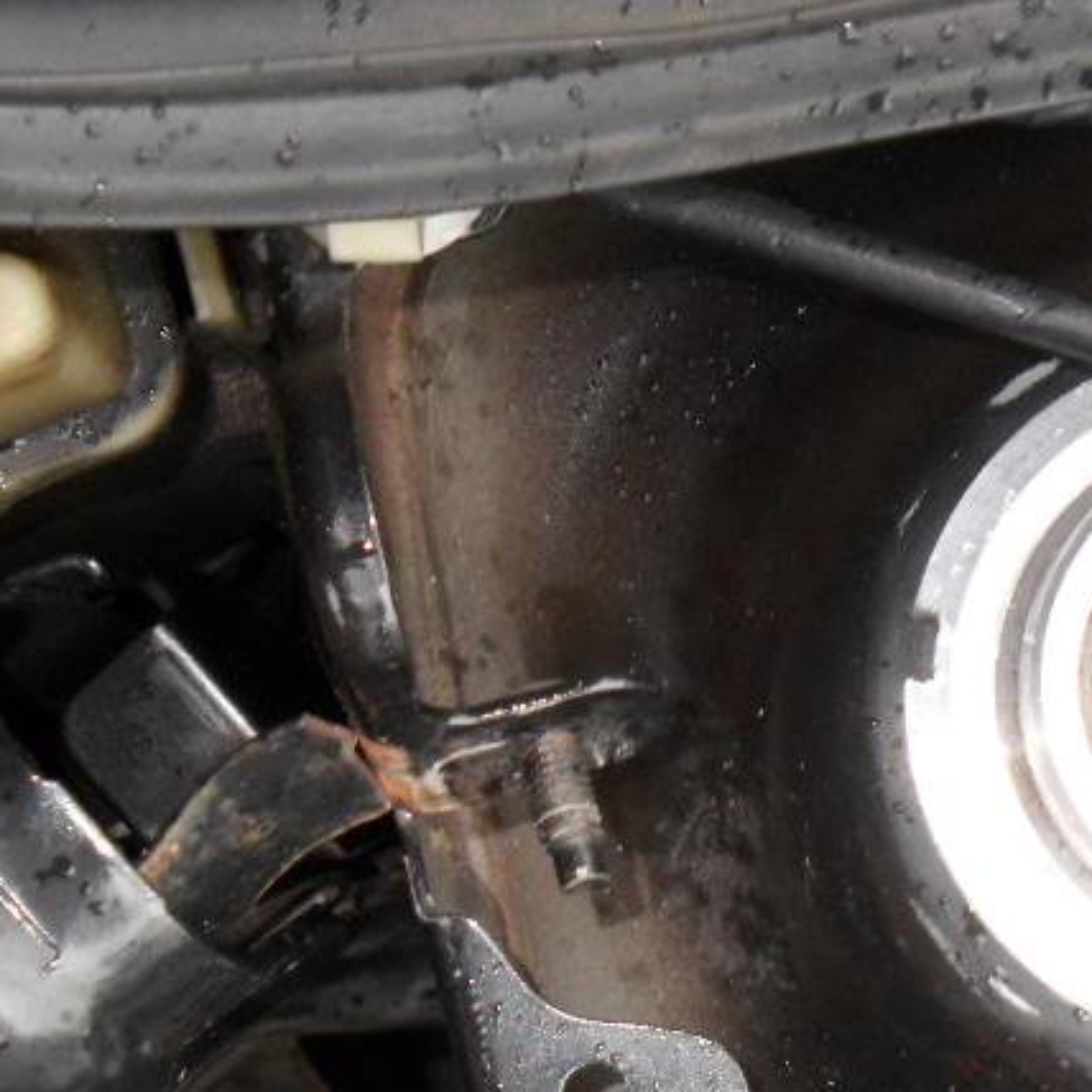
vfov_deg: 23.2
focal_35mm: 74
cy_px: 735
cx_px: 954
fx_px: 2641
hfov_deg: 22.9
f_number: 3
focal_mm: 6.3
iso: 200
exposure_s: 1/45
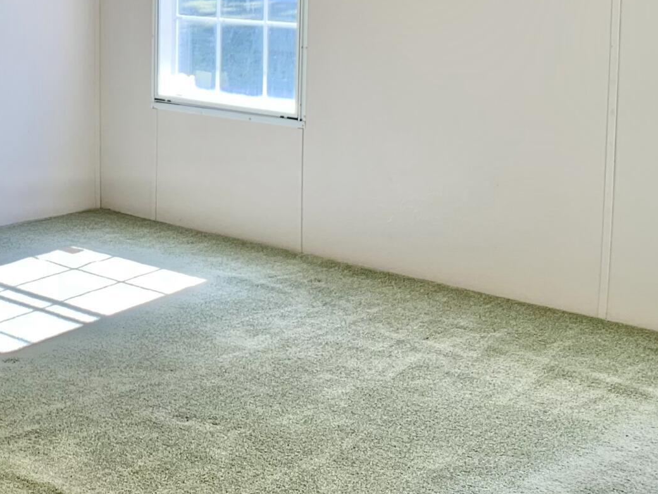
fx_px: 1426
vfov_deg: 19.4
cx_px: 35
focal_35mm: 75
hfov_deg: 25.0
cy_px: 98
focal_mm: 4.25
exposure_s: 1/121
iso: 32
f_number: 1.8
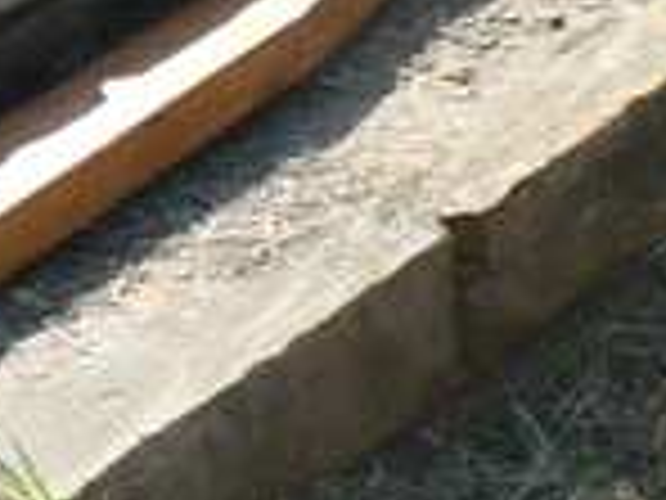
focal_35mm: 194
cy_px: -72
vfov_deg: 7.6
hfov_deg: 9.4
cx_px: 1440
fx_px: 3732
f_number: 5.6
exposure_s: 1/250
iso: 80
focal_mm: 6
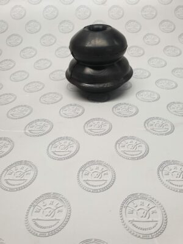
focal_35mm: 26
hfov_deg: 53.1
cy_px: 122
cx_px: 92
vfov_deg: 67.3
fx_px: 183
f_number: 2.4
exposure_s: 1/100
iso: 320
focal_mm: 4.3
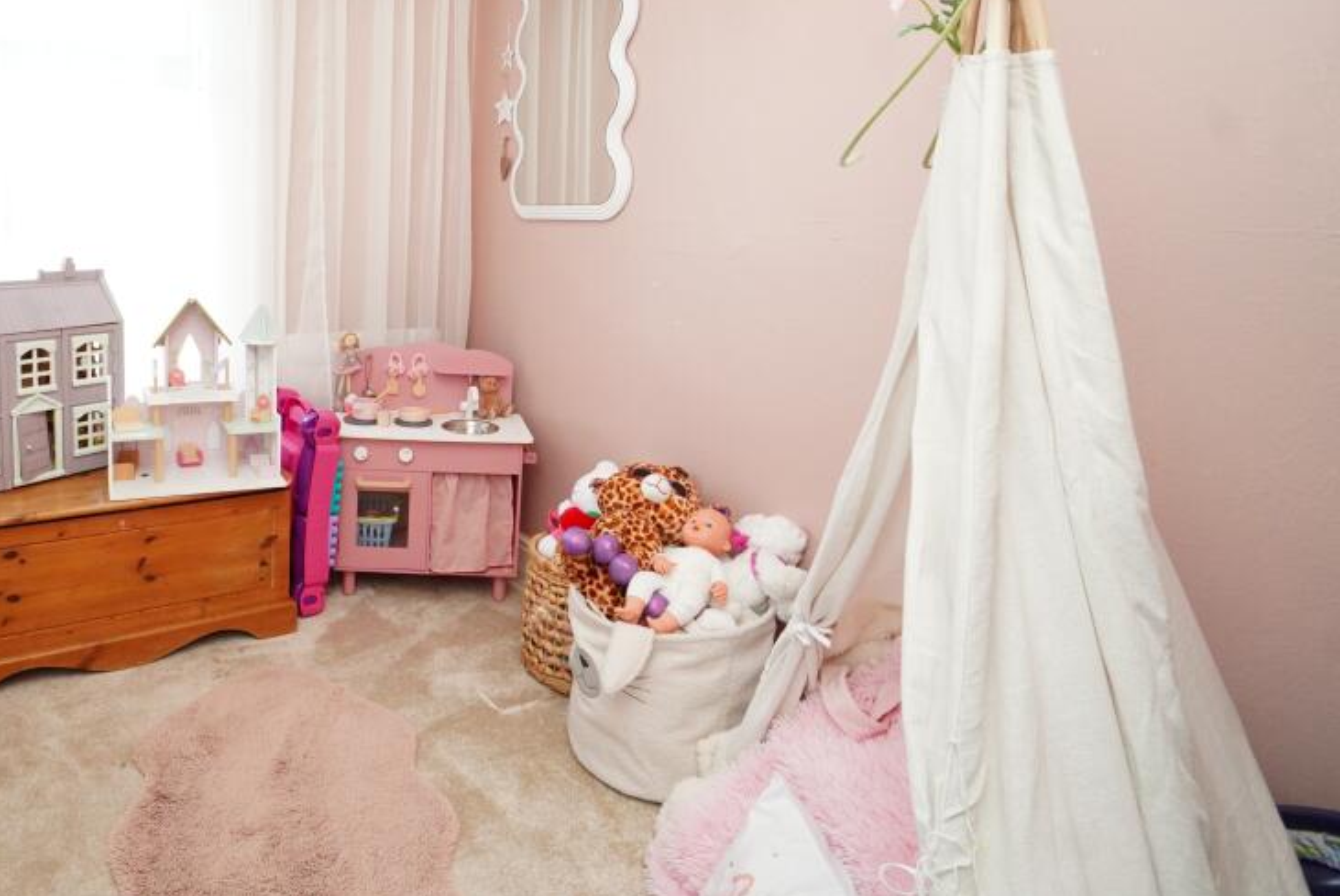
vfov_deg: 58.0
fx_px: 782
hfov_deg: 77.4
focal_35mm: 21
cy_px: 286
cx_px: 403
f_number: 8
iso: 1250
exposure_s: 1/60
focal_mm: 10
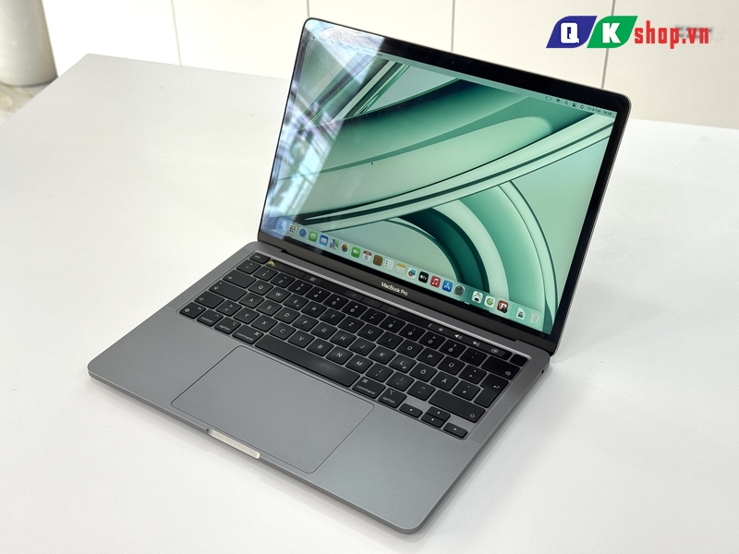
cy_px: 277
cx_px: 370
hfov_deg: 39.7
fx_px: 1025
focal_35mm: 48
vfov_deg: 30.3
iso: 50
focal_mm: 6.76
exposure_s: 1/170
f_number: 1.78
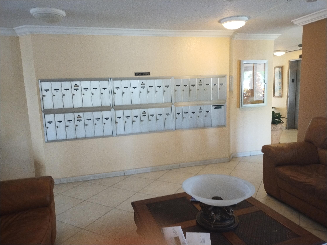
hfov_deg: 69.4
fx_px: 236
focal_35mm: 25
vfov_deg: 54.9
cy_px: 122
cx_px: 164
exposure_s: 1/40
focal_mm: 4.71
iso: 233
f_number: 1.7
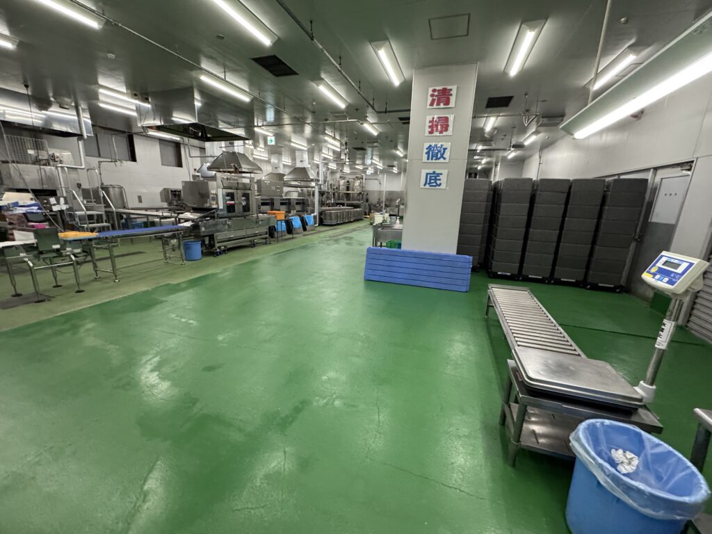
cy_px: 267
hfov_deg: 102.1
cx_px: 356
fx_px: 288
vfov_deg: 85.7
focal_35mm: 14
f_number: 2.2
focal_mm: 2.22
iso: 320
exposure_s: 1/100
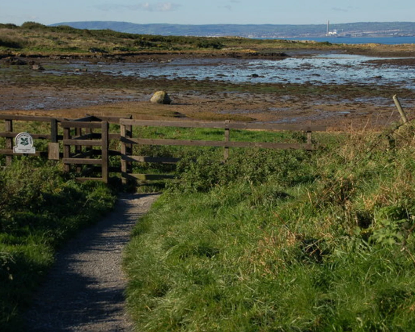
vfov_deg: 22.5
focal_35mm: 68
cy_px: 166
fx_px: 835
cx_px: 199
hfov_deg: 27.9
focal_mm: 40
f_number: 8
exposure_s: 1/400
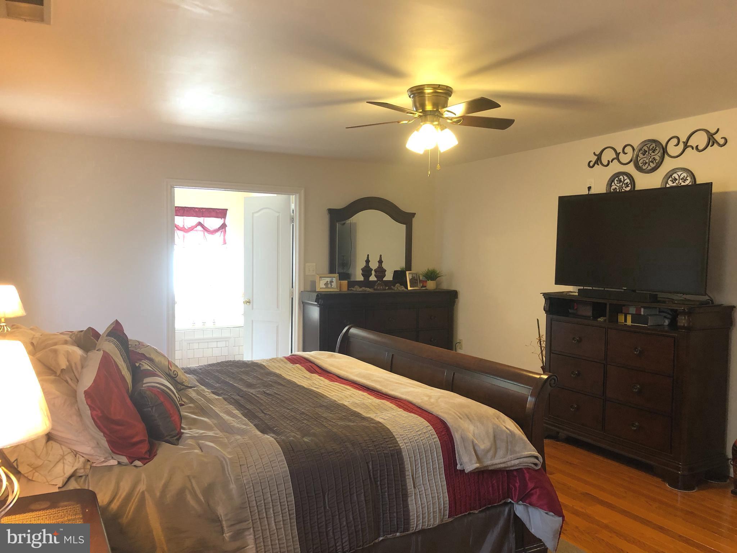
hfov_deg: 63.4
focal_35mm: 28
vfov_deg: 49.7
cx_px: 368
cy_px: 276
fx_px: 596
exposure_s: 1/17
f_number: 1.8
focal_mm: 3.99
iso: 40
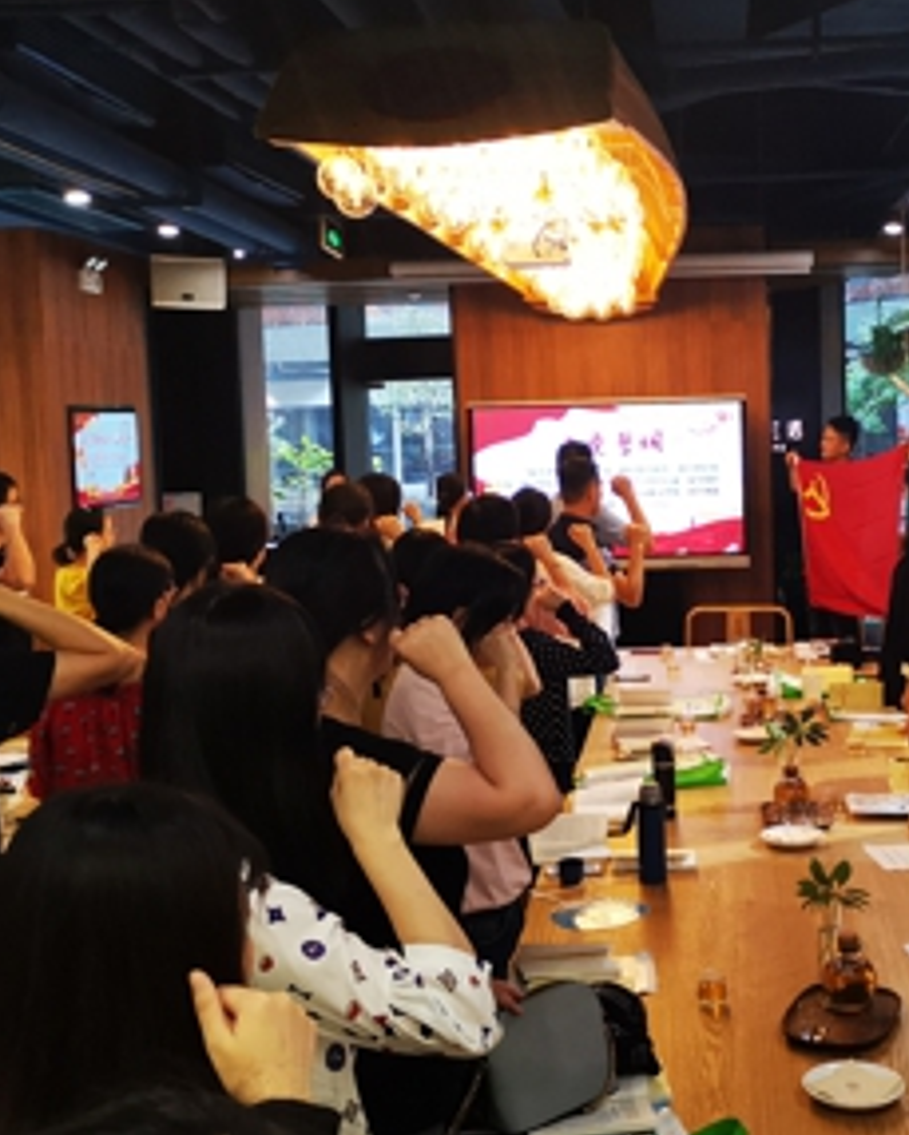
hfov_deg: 32.4
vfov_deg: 40.3
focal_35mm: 46
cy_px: 538
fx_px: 1546
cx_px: 619
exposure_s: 1/100
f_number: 1.8
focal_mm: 4.75
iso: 320
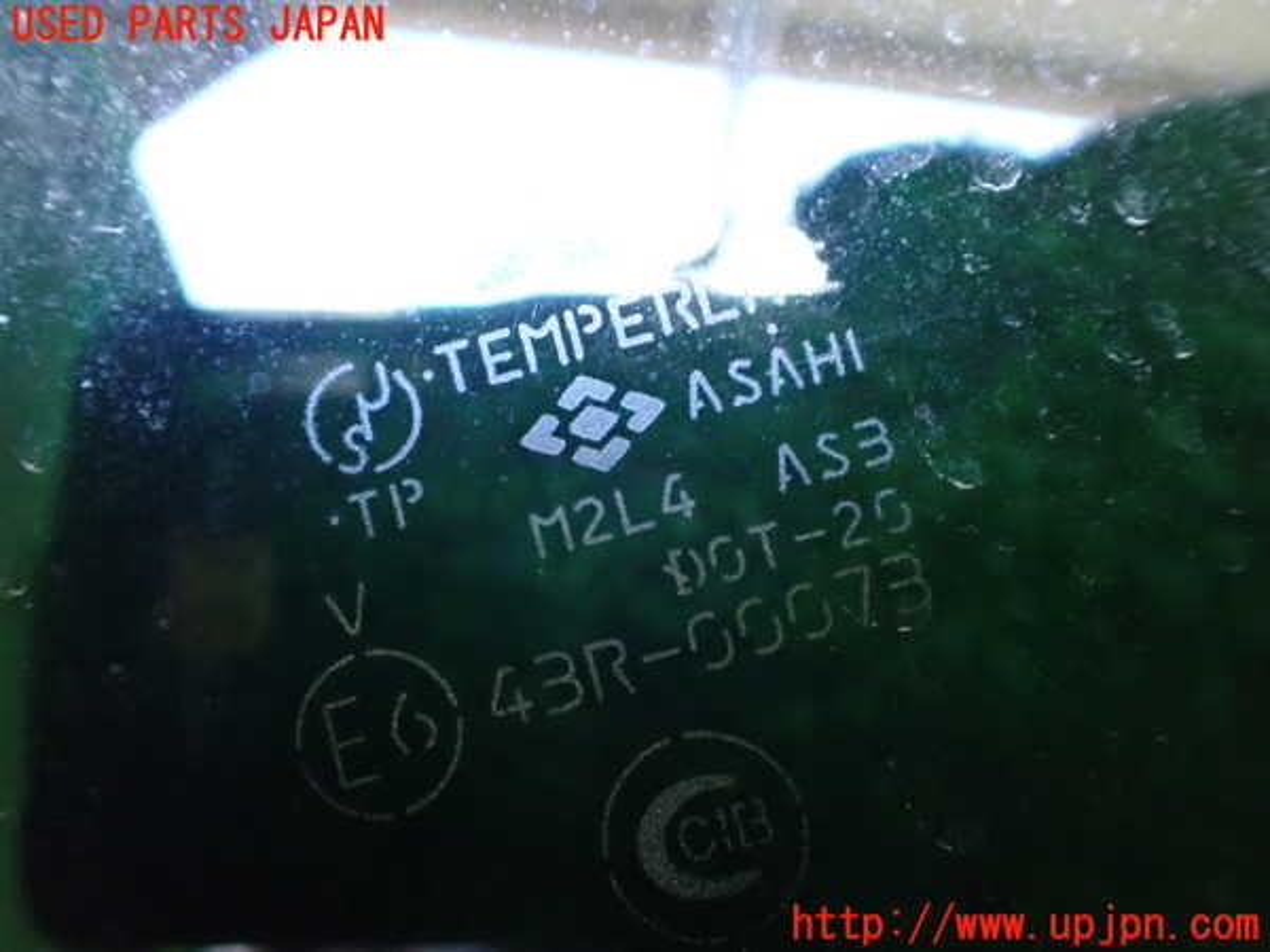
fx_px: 1101
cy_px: 476
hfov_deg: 60.0
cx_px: 635
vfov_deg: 46.8
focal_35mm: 30
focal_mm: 5.4
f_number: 2.3
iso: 1250
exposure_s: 1/30
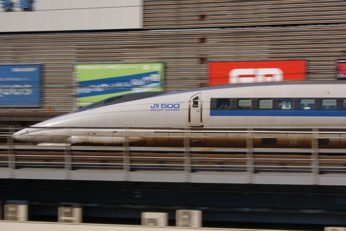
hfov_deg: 37.8
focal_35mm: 52
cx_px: 173
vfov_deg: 25.8
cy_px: 116
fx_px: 505
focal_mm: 35
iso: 100
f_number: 25
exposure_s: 1/50
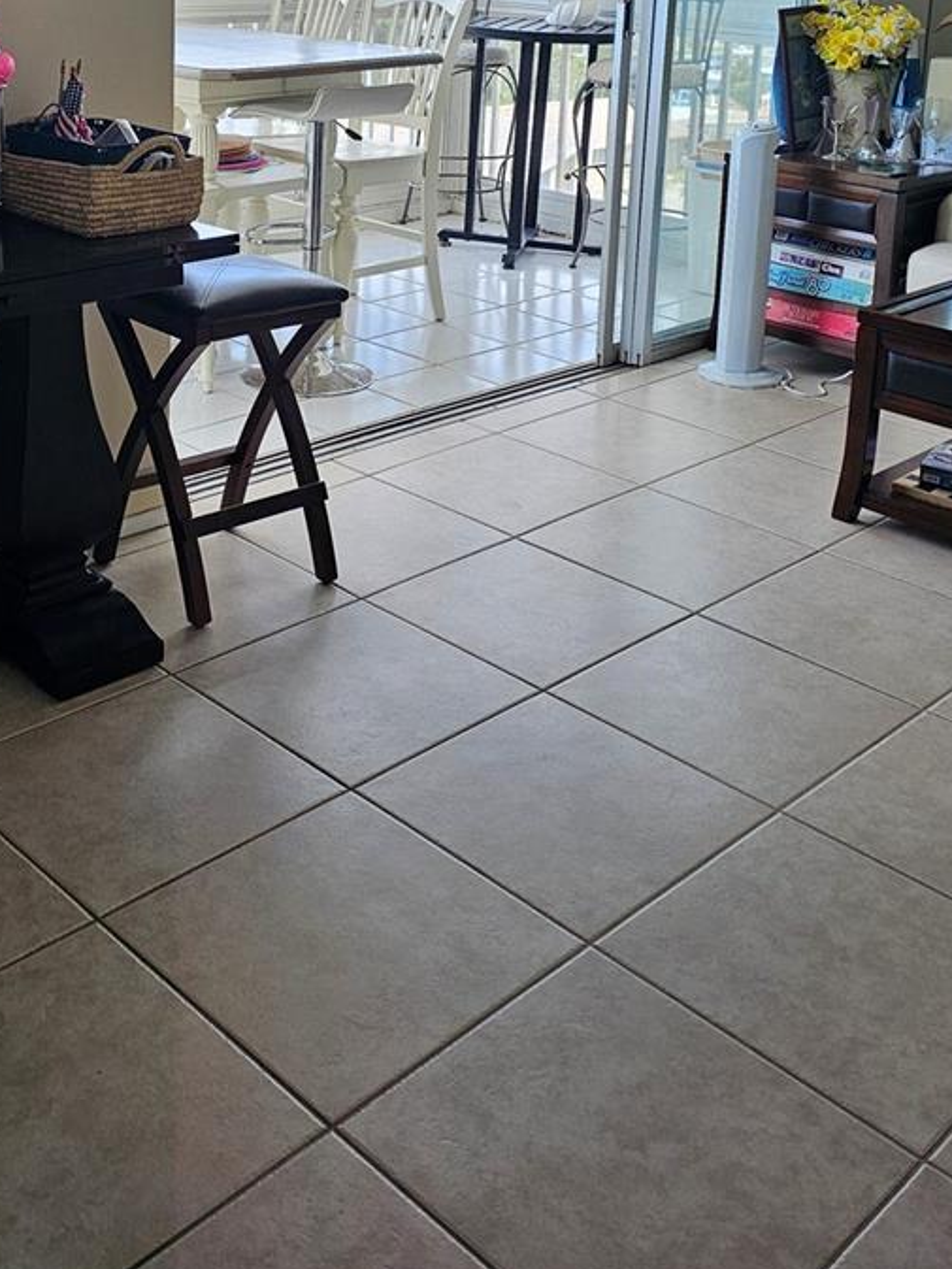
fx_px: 1503
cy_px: 194
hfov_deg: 35.0
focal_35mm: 41
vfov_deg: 42.9
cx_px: 368
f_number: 1.7
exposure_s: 1/359
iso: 80
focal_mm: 6.3
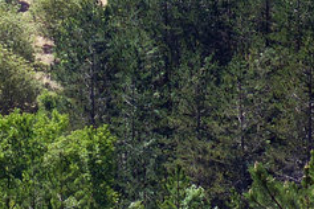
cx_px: 125
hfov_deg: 13.0
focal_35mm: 158
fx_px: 1378
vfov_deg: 8.3
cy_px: -188
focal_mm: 5.4
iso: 100
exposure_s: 1/640
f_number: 3.2
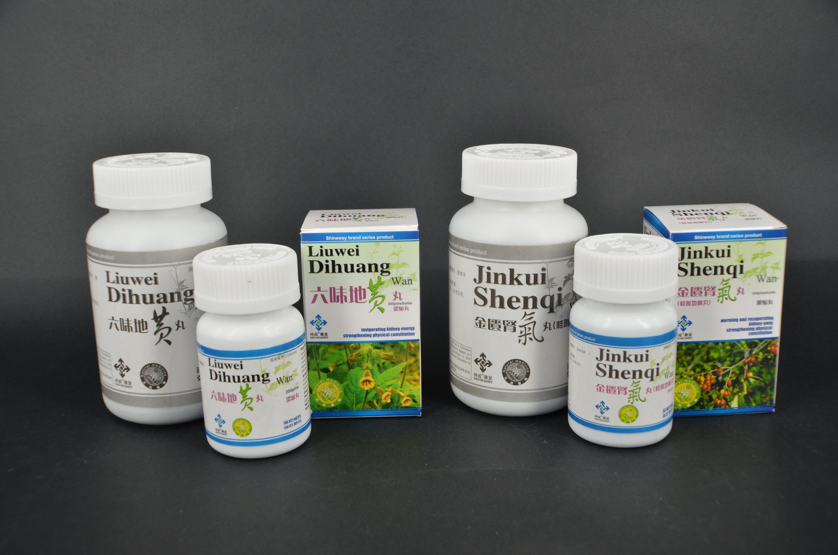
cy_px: 278
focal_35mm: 51
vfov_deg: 26.4
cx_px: 419
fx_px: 1185
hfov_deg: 39.0
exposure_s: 1/200
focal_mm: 34
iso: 400
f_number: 8
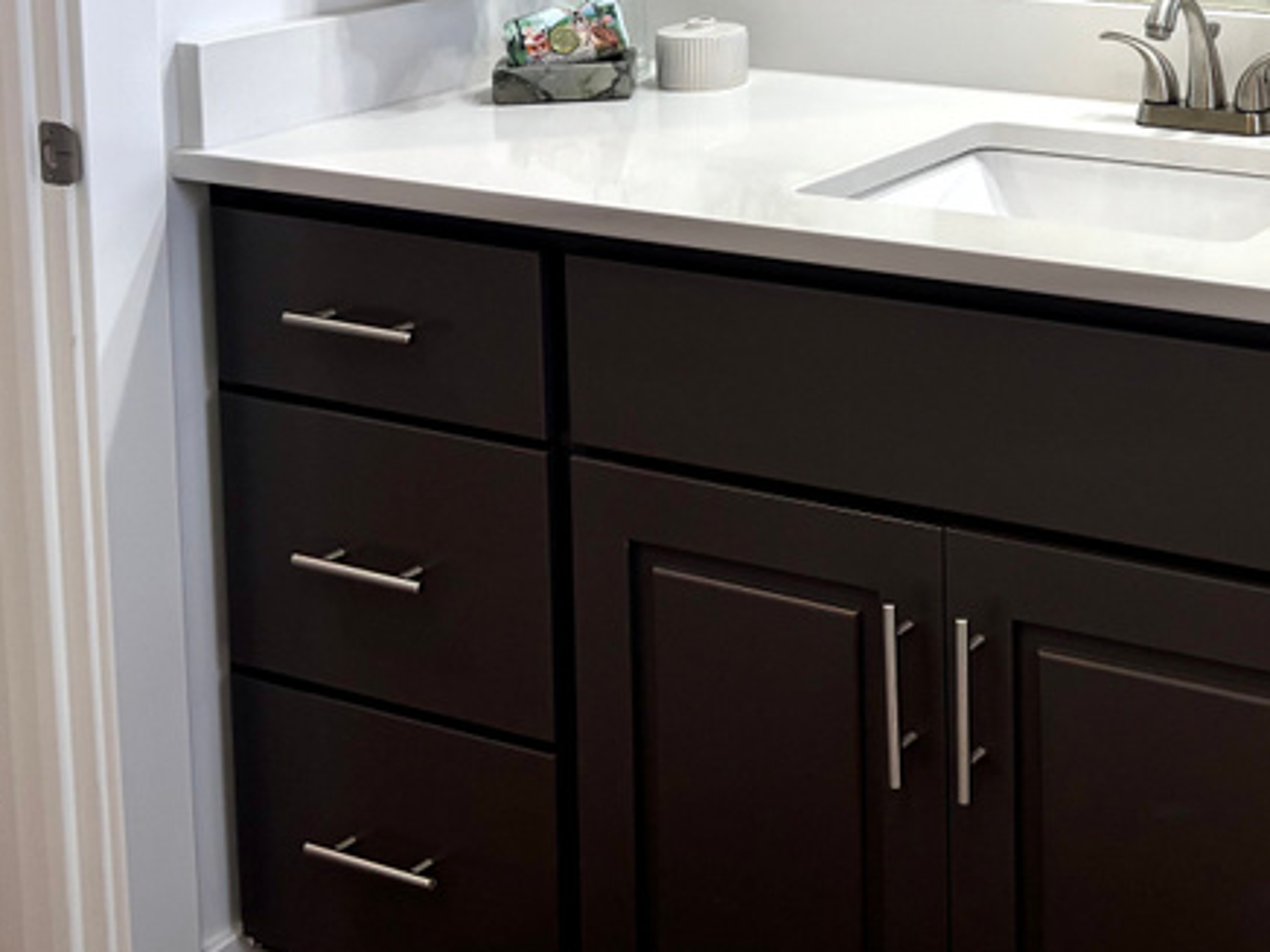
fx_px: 2238
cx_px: 1311
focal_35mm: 61
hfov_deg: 29.3
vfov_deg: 22.4
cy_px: -146
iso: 80
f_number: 1.6
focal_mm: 5.96
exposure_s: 1/120
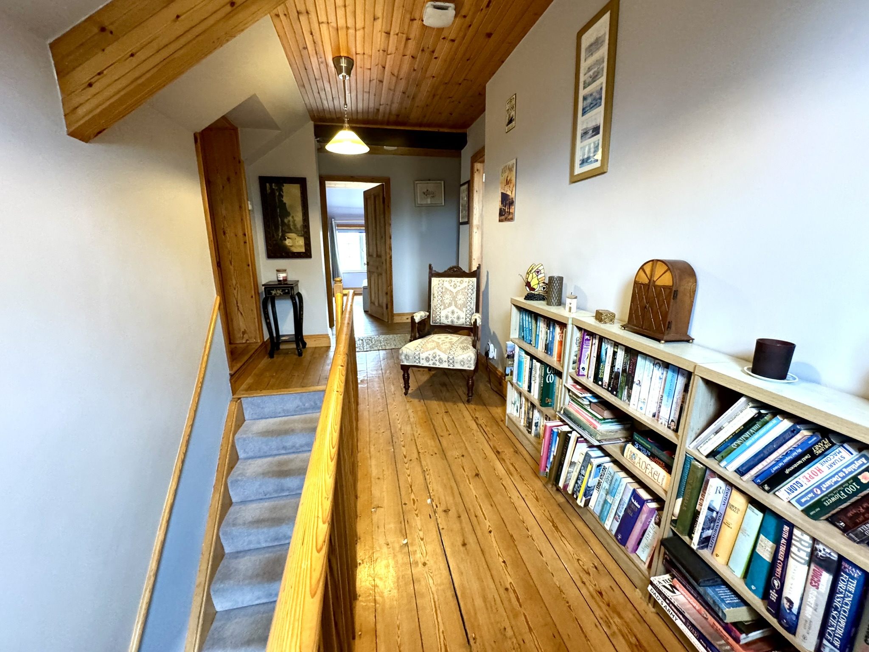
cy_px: 326
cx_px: 434
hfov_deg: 102.1
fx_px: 351
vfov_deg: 85.7
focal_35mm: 14
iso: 640
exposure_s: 1/50
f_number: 2.2
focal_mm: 2.22
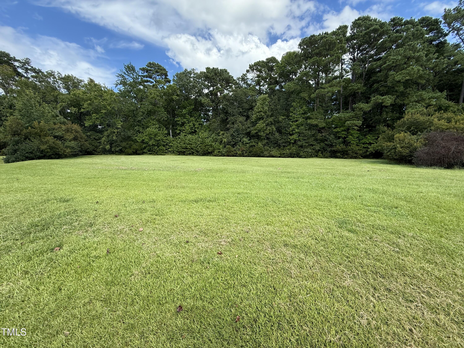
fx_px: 188
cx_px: 232
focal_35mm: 14
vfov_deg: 85.7
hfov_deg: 102.1
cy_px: 174
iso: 50
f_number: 2.2
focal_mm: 2.22
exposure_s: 1/395
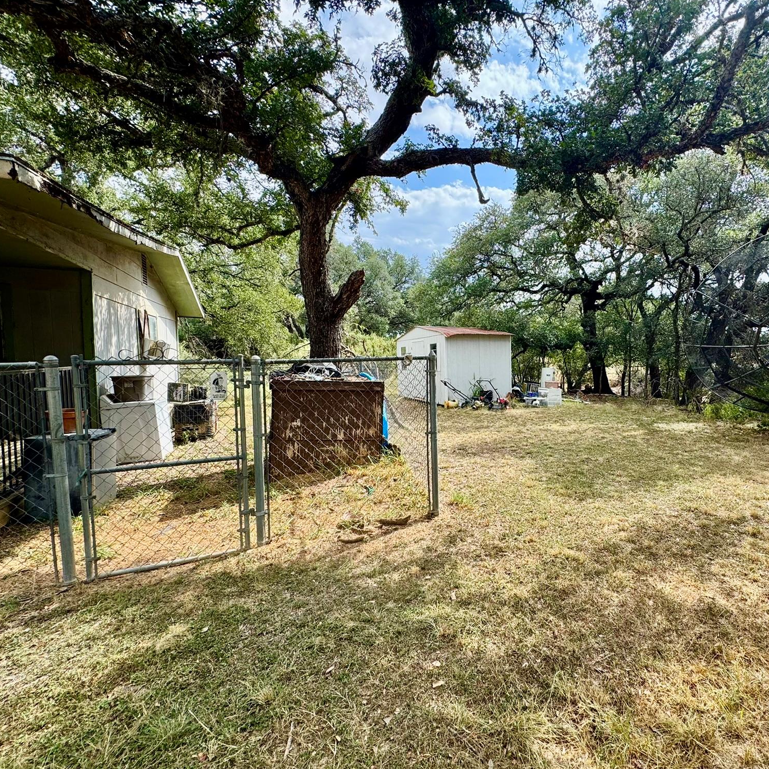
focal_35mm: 17
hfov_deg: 82.4
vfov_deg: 84.0
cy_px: 384
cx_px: 481
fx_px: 427
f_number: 2.2
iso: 40
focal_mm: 2.22
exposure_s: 1/522
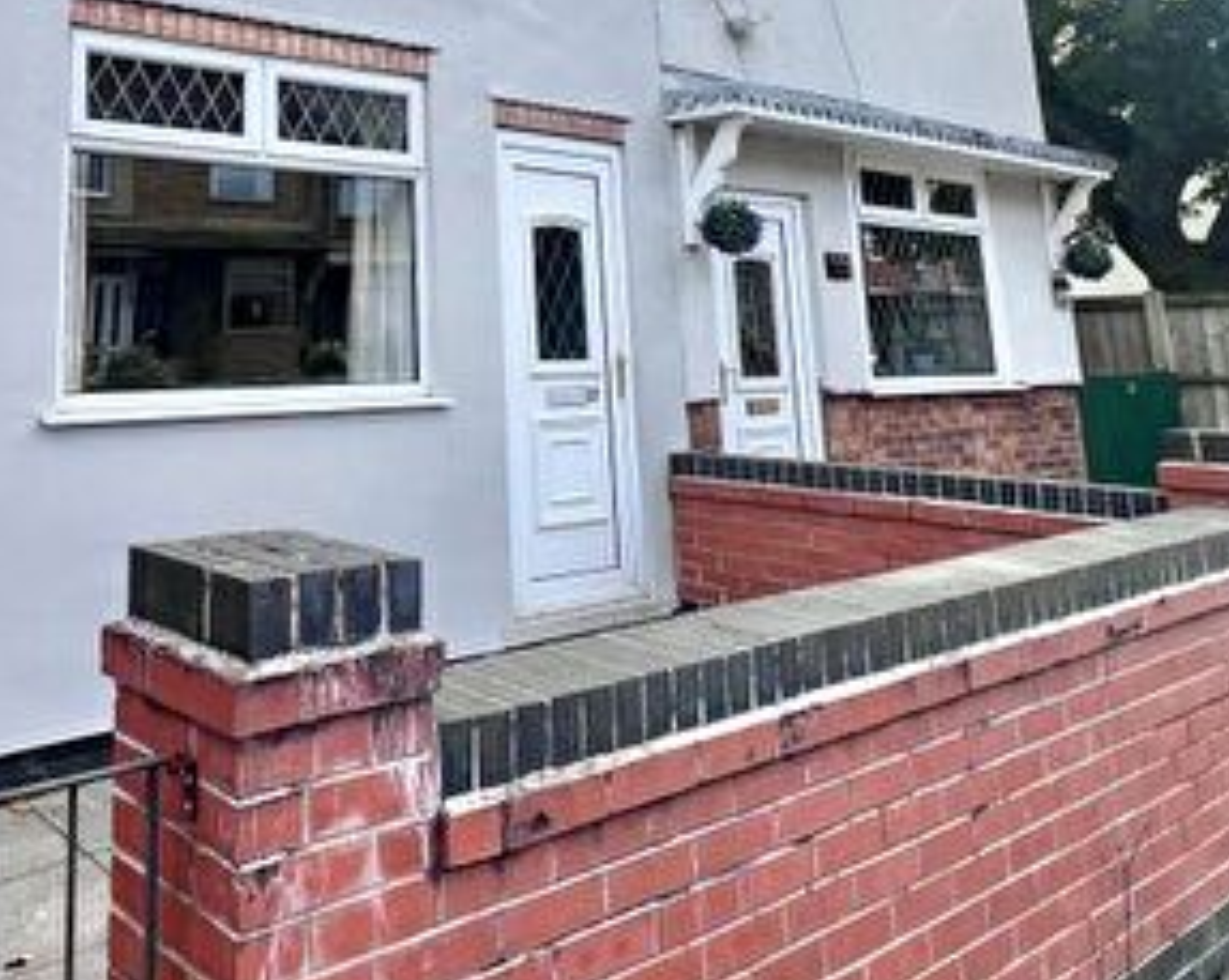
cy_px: 83
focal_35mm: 31
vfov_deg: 42.8
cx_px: 291
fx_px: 1126
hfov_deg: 54.3
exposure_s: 1/861
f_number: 1.8
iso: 32
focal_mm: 1.57
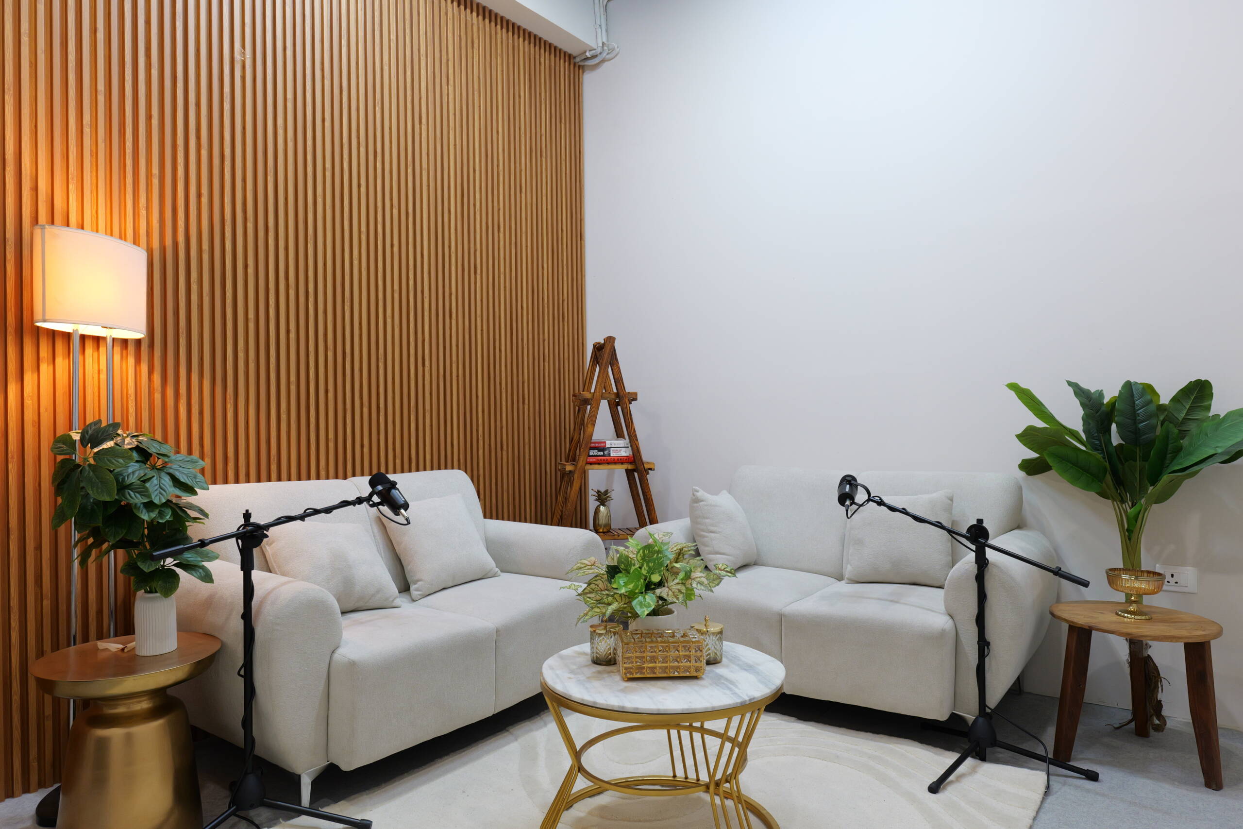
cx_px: 622
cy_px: 414
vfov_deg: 55.1
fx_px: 794
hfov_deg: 76.1
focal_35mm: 23
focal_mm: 23
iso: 1600
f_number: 6.3
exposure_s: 1/30
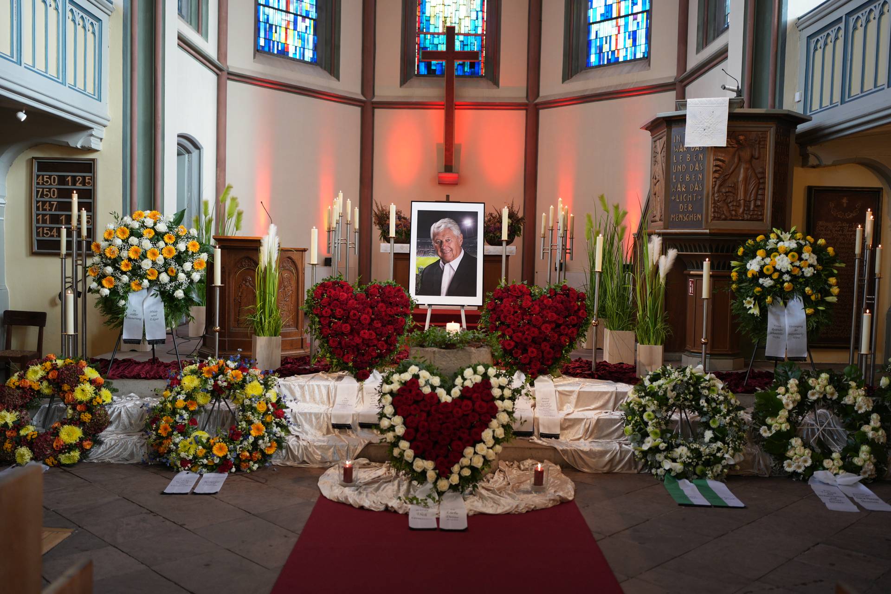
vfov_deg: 37.9
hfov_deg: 54.4
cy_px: 297
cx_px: 446
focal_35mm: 35
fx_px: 866
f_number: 1.4
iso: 800
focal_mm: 35
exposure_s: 1/320
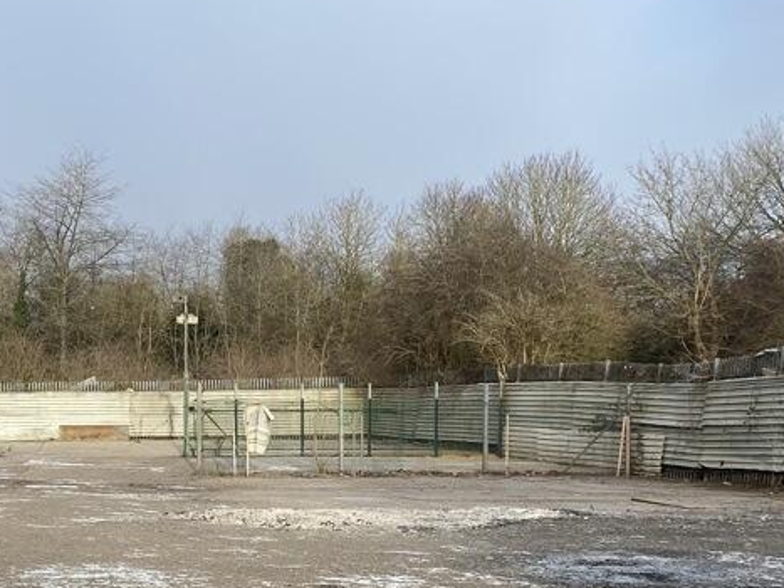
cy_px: 433
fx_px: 1291
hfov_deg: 32.1
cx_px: 74
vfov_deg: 25.4
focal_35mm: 57
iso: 32
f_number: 1.8
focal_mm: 4.25
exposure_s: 1/1206
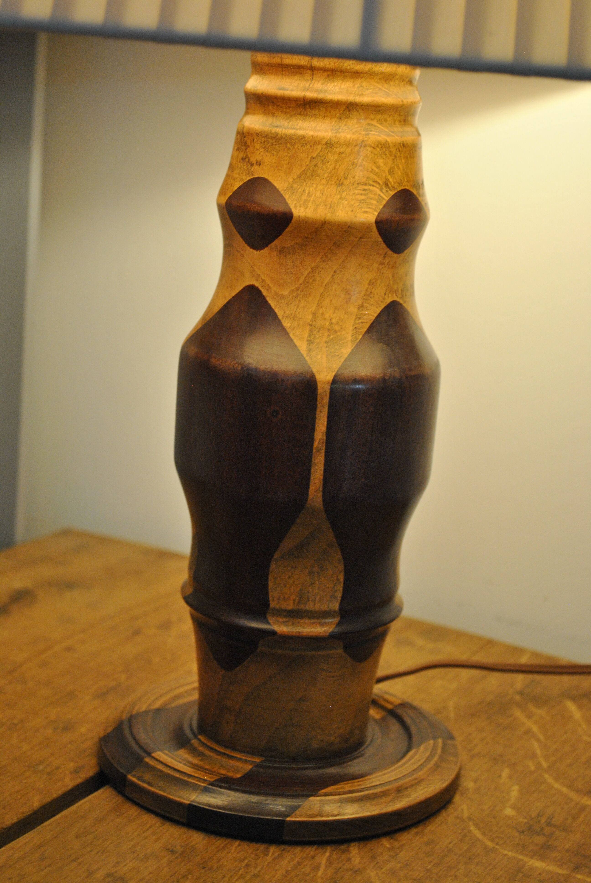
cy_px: 442
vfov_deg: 29.8
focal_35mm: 68
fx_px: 1657
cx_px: 296
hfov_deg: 20.2
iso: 640
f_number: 5.3
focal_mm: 45
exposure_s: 1/30
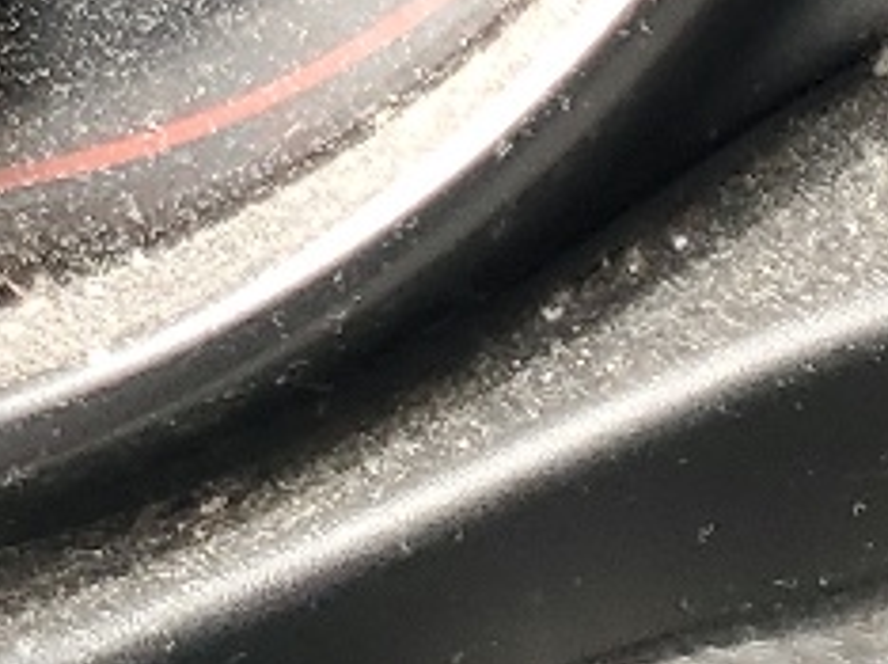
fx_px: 4562
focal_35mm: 178
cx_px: 1609
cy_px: -1134
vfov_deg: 7.6
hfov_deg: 10.4
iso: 54
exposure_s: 1/60.2
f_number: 1.5
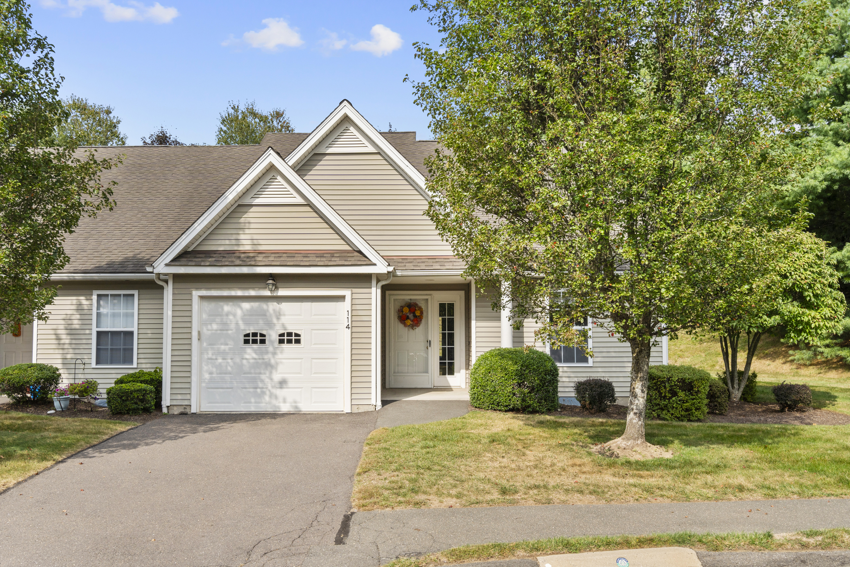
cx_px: 403
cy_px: 293
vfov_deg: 40.0
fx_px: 779
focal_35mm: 33
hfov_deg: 57.2
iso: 200
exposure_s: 1/60
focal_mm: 30
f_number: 9
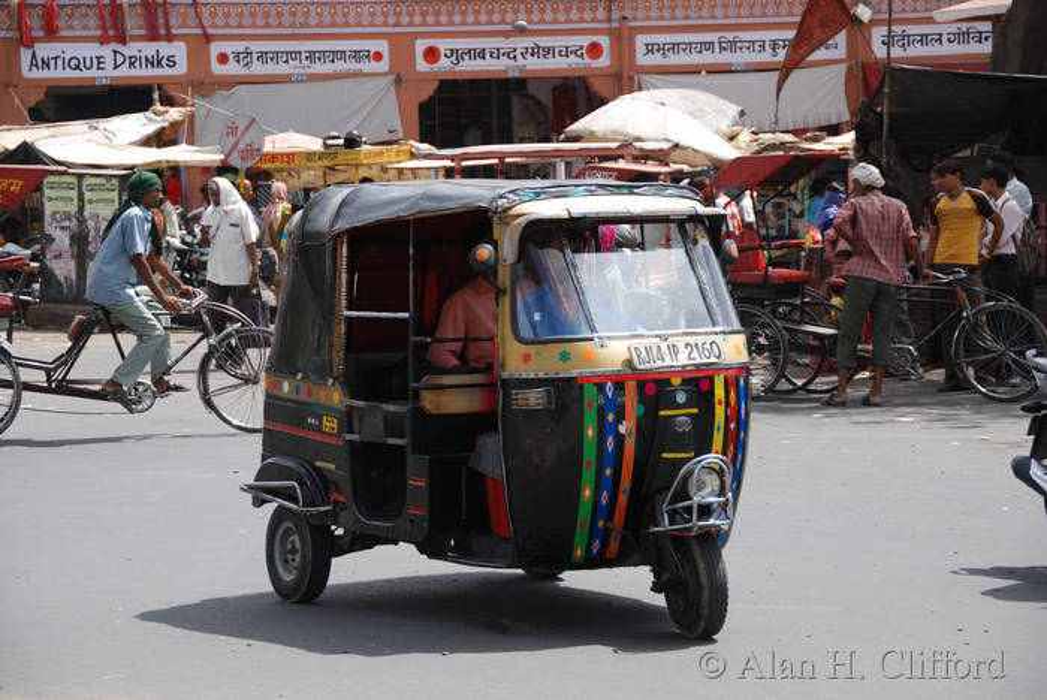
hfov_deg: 17.0
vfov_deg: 11.4
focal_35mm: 120
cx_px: 524
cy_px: 350
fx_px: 3493
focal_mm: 80
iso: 140
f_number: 5.3
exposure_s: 1/400
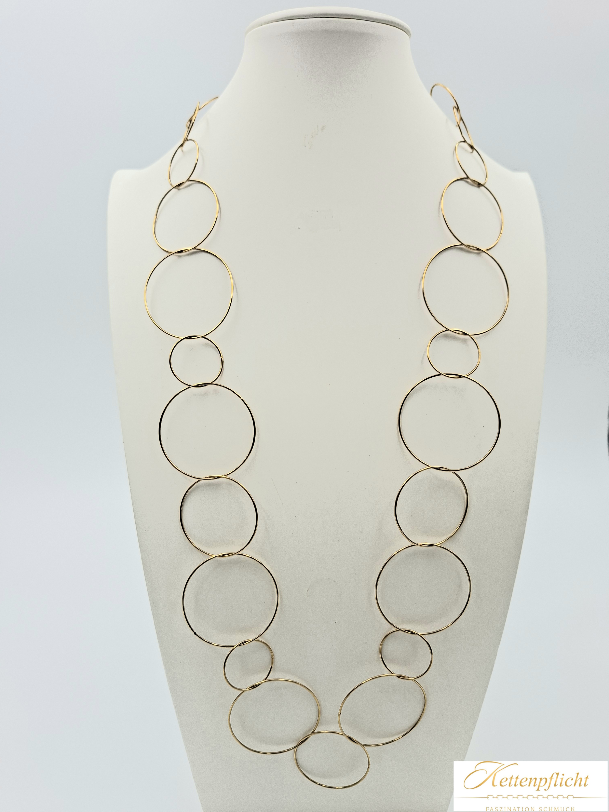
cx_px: 304
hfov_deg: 58.9
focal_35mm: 23
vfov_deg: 73.9
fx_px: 540
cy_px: 406
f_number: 1.8
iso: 50
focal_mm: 5.54
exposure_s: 1/357
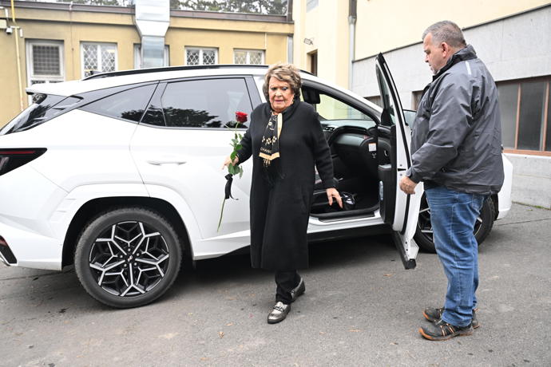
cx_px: 276
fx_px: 528
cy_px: 184
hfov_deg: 55.1
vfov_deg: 38.4
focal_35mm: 34
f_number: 4.5
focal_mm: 34.5
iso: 1600
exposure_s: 1/400
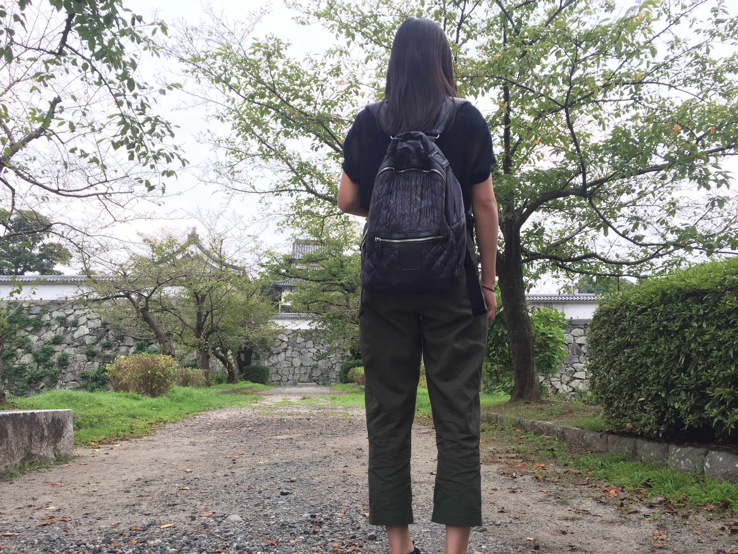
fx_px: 618
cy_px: 277
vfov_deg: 48.2
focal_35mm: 29
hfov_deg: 61.7
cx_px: 369
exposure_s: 1/253
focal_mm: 4.15
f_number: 2.2
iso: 32
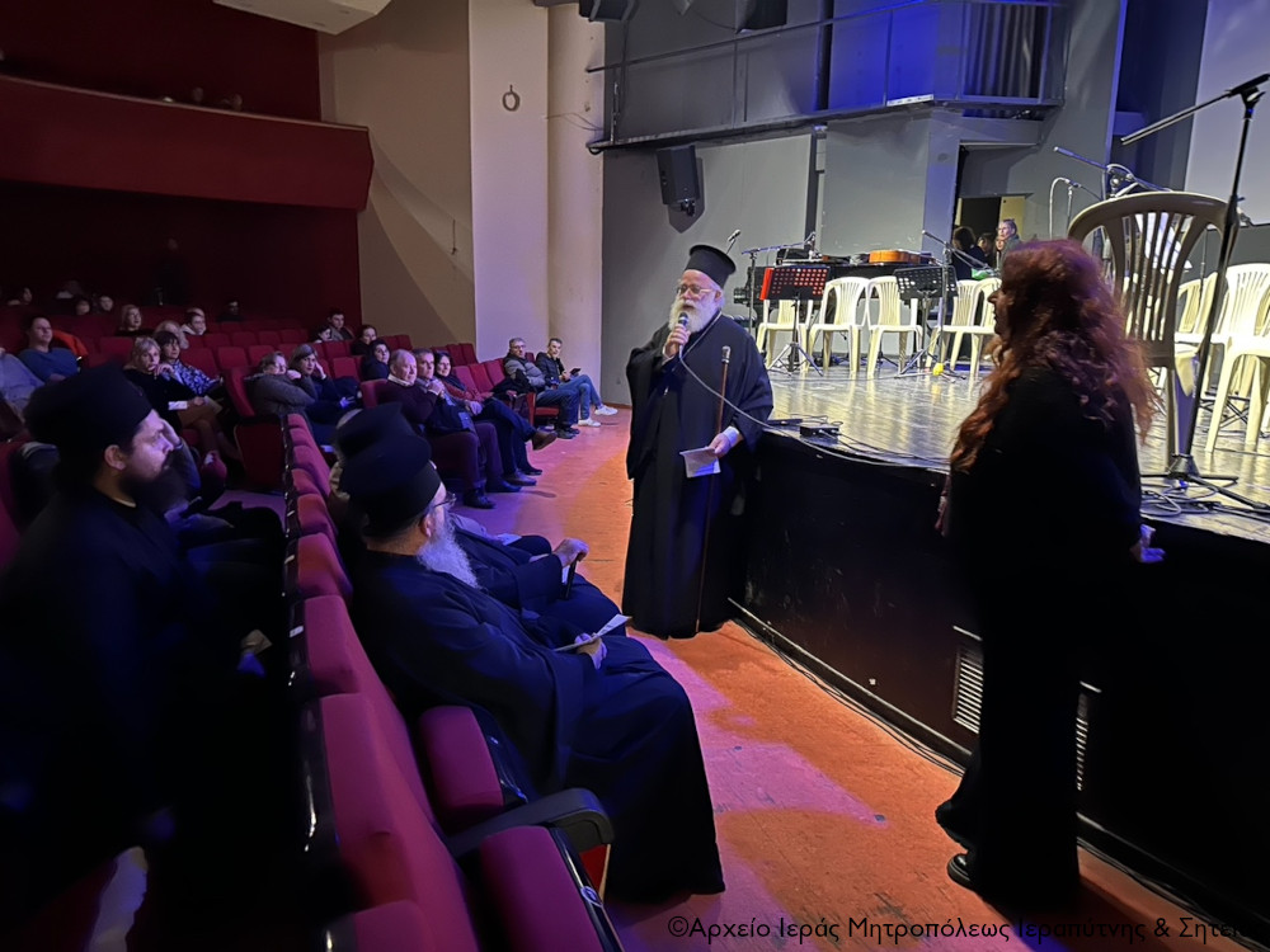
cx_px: 635
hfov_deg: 71.6
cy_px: 476
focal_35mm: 24
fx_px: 881
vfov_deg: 56.8
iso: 2000
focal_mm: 6.86
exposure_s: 1/15
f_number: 1.78
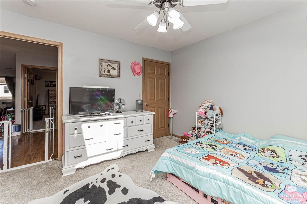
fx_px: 128
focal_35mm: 15
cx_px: 154
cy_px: 102
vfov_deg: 77.3
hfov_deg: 100.4
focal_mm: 10
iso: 500
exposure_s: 1/60
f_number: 10
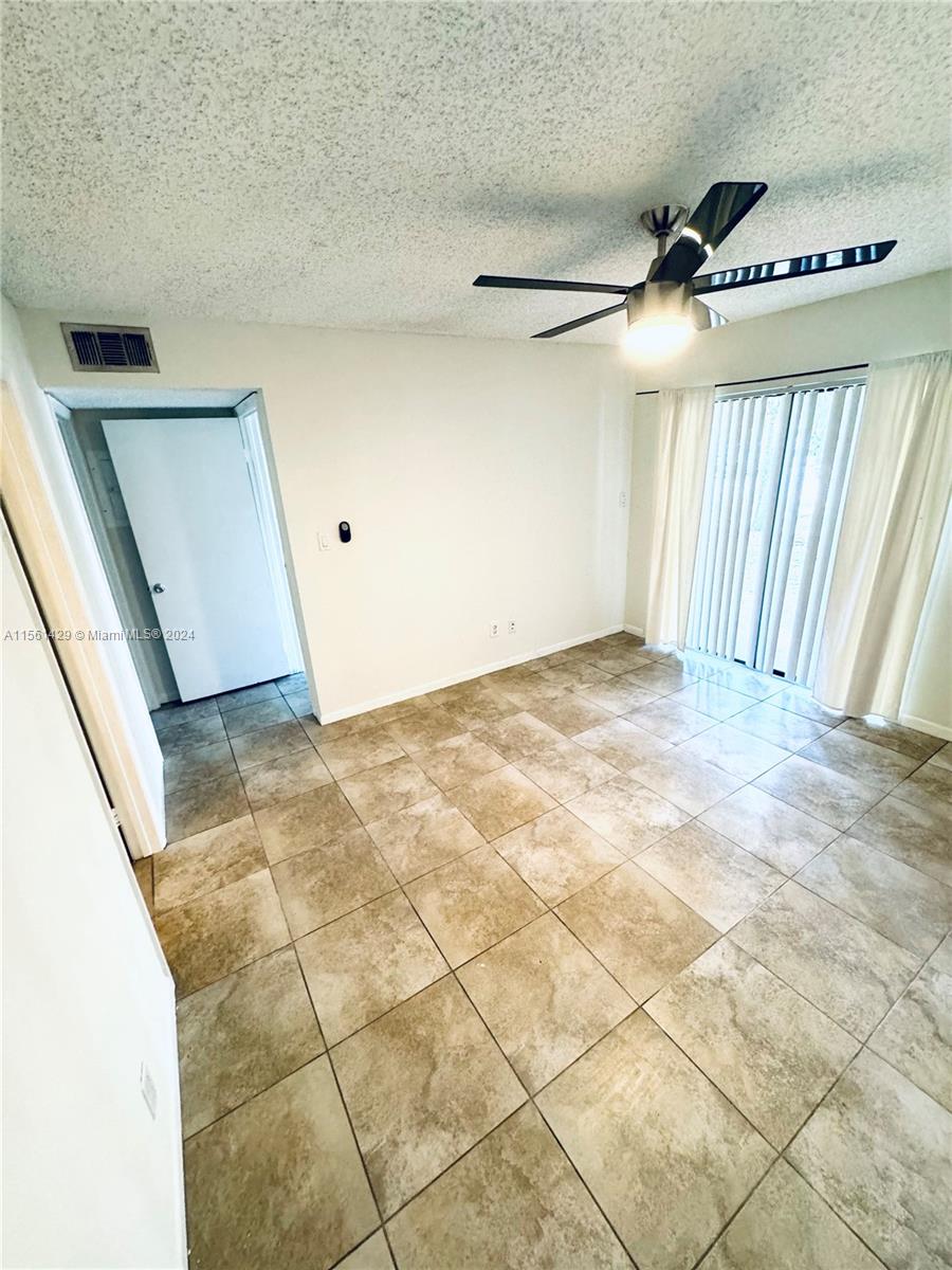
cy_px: 635
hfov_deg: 85.7
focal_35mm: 14
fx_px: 513
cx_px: 476
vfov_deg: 102.1
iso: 320
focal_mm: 2.22
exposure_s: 1/60
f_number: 2.2
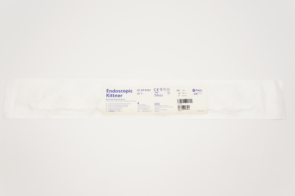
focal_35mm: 32
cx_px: 148
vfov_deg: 41.6
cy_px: 98
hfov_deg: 59.5
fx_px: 258
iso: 400
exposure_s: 1/80
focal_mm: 21
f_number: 5.6
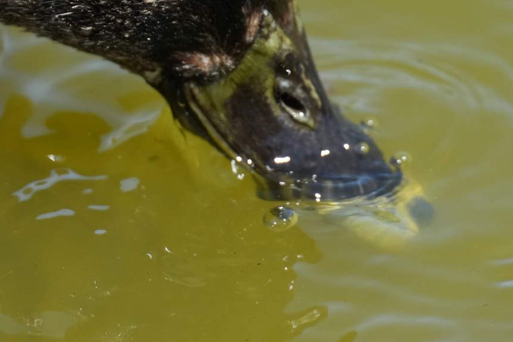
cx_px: 177
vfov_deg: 0.9
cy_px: -56
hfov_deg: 1.4
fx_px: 21351
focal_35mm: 1499
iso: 1250
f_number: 5.6
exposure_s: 1/1600
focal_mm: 600
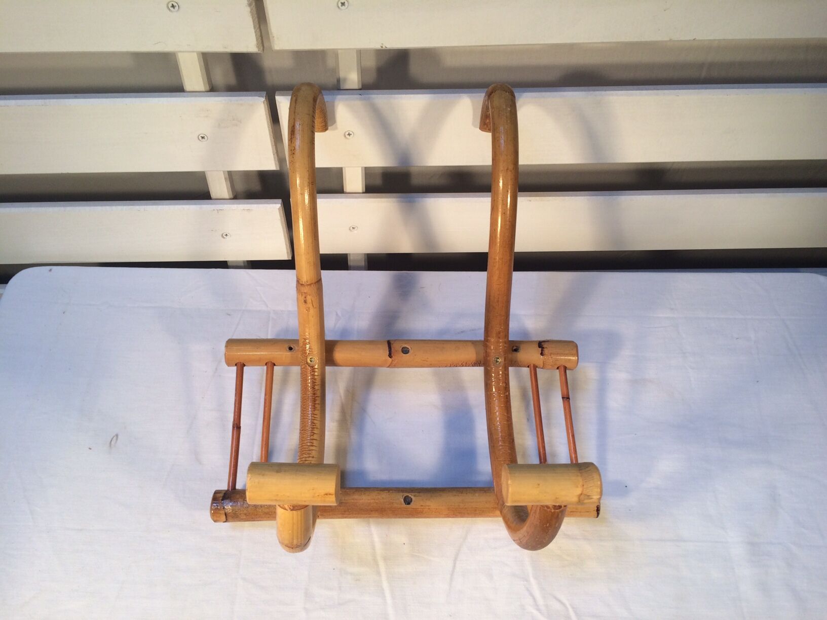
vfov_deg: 48.2
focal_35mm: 29
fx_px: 693
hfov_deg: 61.7
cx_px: 414
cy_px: 310
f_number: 2.2
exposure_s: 1/50
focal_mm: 4.15
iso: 40
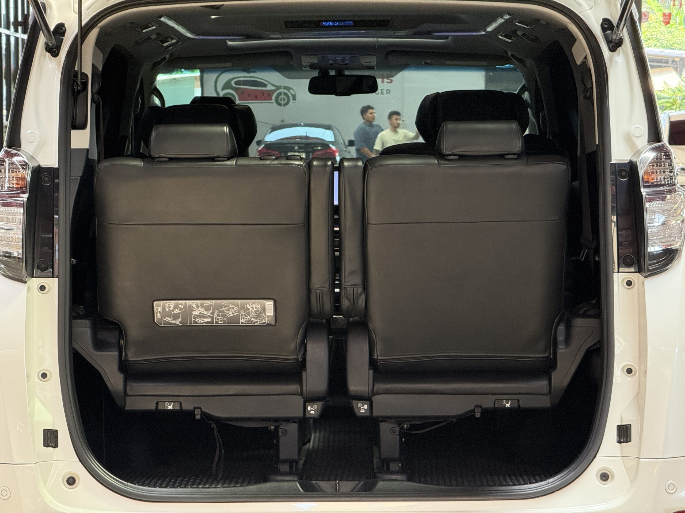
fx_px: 2375
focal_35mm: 120
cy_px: 256
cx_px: 342
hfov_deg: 16.4
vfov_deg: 12.3
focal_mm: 15.66
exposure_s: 1/99
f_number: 2.8
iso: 250
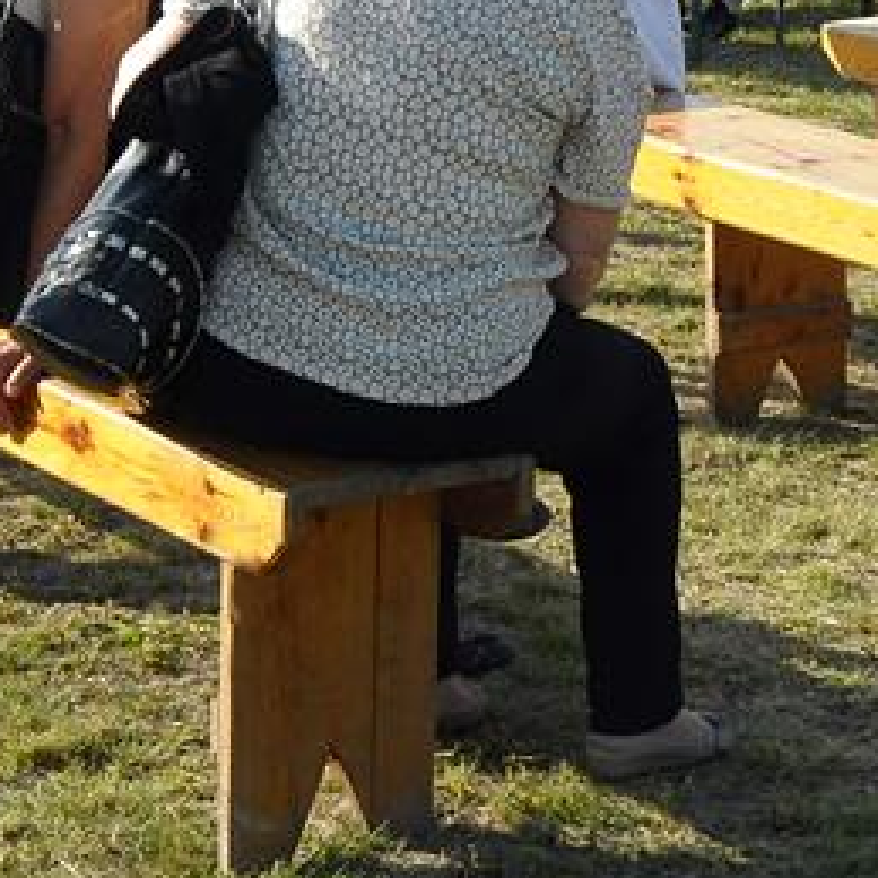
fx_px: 3713
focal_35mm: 129
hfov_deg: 13.1
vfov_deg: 13.3
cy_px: -39
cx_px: 1078
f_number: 11
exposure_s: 1/500
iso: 800
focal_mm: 31
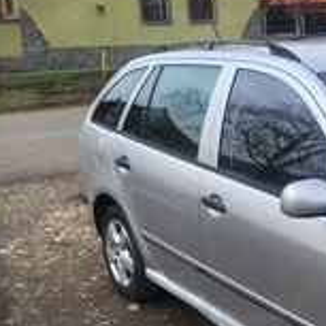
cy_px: 190
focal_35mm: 60
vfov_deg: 28.6
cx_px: 296
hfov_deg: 27.5
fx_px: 639
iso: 40
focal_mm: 5.4
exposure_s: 1/1250
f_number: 1.8
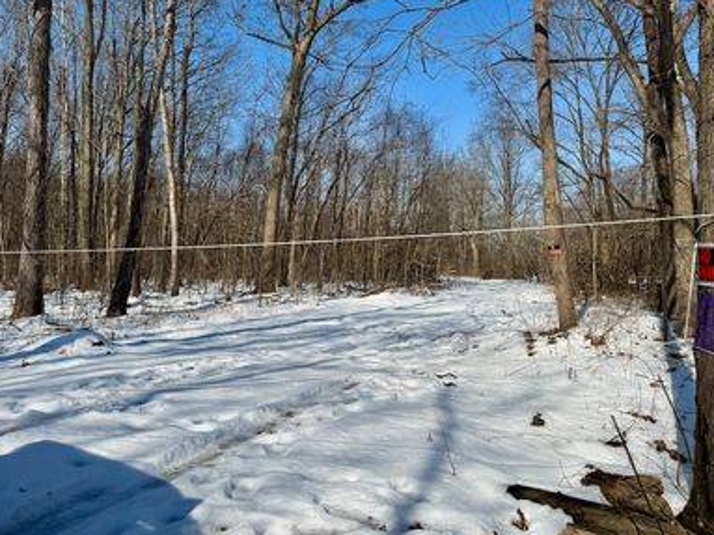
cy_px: 254
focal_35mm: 27
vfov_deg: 51.3
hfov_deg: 65.3
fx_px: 557
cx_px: 344
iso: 80
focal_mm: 6.76
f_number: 1.78
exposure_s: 1/9009
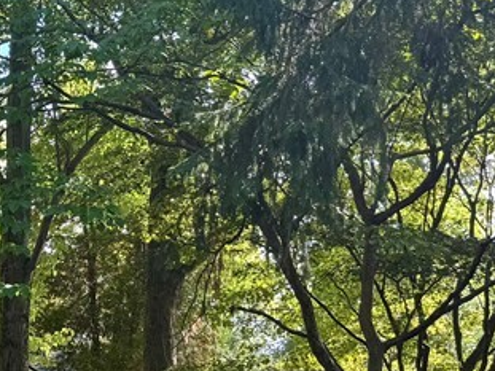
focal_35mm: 79
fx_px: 1129
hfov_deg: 22.7
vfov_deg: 18.4
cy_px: 321
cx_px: -104
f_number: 1.78
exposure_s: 1/315
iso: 80
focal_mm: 6.76
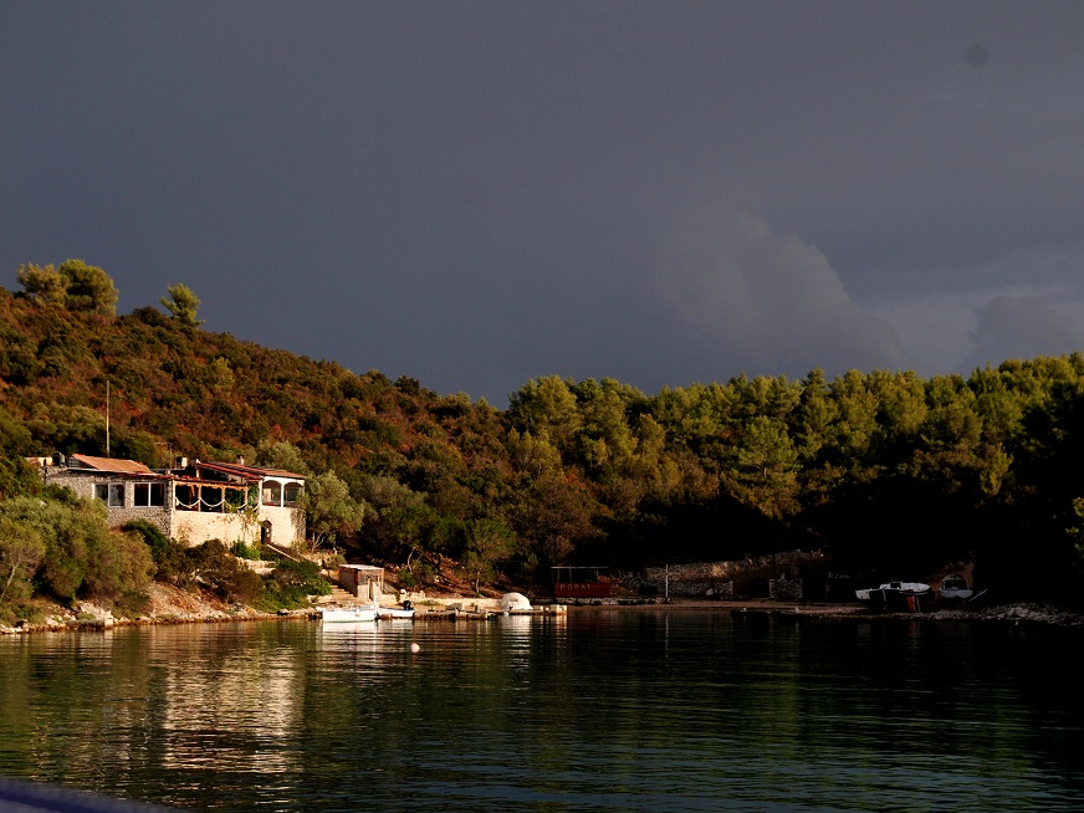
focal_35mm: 66
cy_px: 411
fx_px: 2067
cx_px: 514
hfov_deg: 29.4
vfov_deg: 22.3
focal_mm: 40
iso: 250
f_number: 6.3
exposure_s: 1/1250
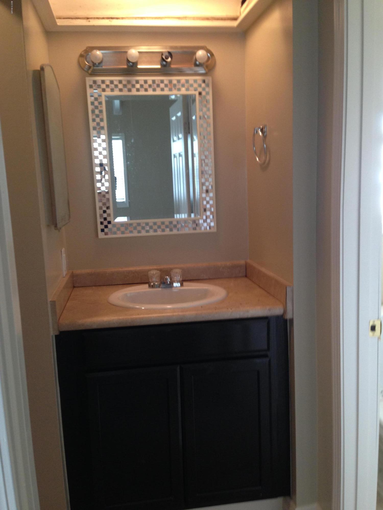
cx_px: 192
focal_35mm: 33
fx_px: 487
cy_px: 255
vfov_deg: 55.4
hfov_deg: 42.9
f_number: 2.4
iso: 125
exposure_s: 1/20
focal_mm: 4.12
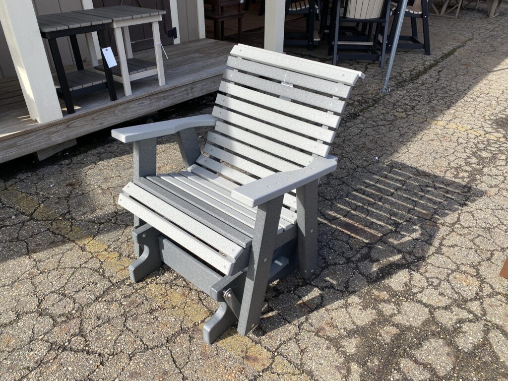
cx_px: 254
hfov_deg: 67.3
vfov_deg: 53.1
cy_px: 190
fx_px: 382
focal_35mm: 26
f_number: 1.8
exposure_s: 1/1330
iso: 32
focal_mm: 4.25
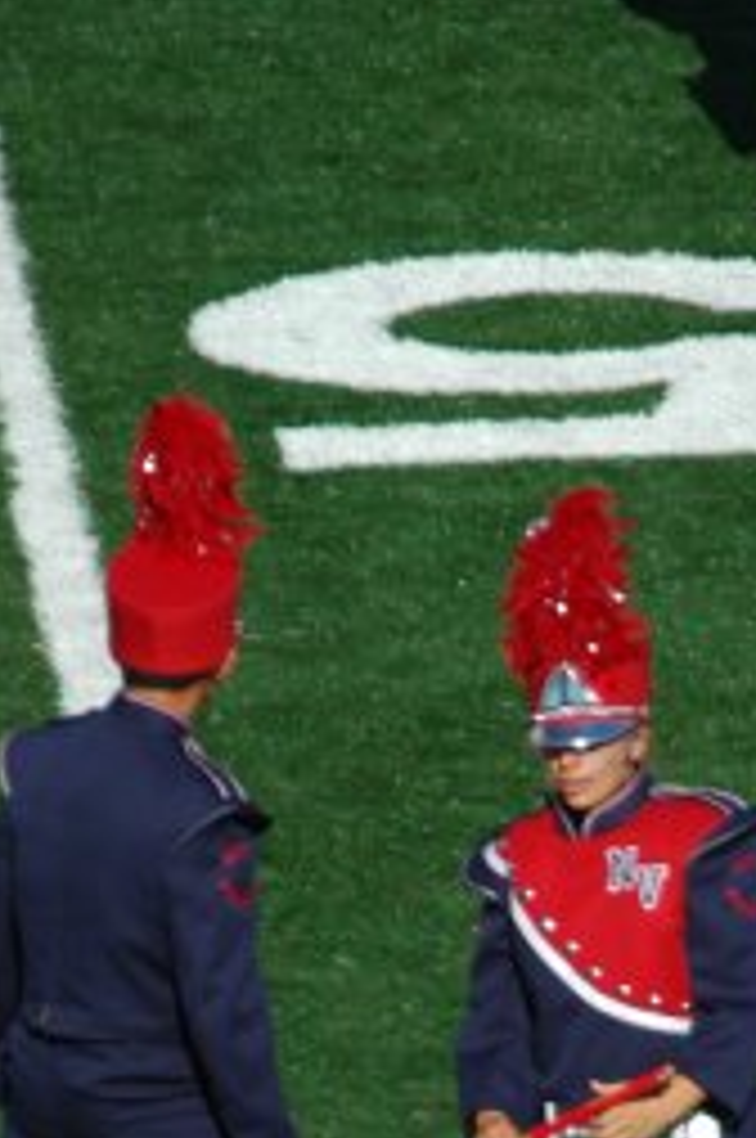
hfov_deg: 1.0
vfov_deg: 1.5
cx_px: 457
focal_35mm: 1421
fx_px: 44881
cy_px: 1273
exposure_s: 1/1000
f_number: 5.6
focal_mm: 400
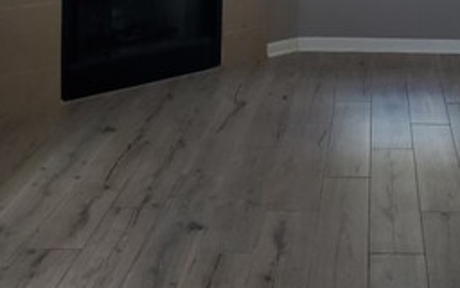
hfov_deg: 28.4
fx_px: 865
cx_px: 429
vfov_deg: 17.2
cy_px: -135
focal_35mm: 69
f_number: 2.4
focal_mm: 4.3
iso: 50
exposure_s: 1/87
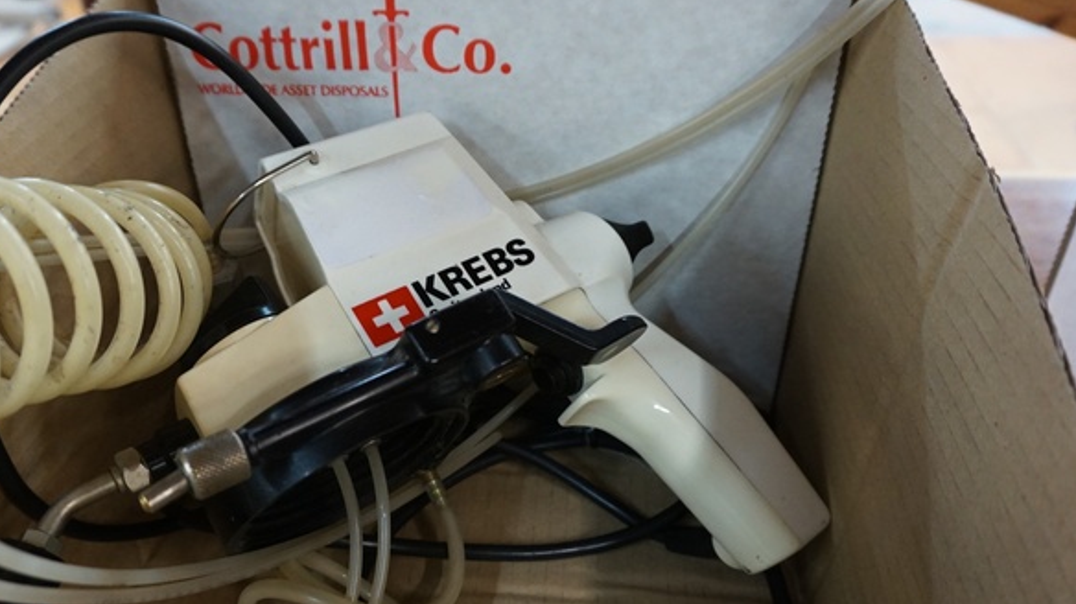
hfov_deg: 62.4
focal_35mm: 31
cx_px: 461
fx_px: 884
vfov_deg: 37.6
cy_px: 361
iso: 1600
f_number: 4
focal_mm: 16
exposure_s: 1/60
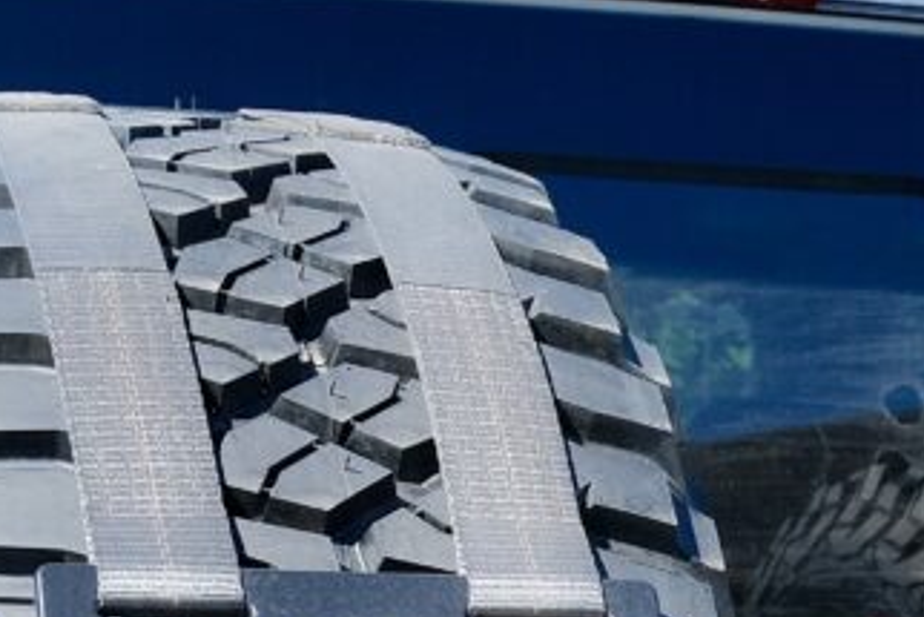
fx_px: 3954
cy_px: 994
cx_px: 1085
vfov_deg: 8.7
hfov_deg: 13.0
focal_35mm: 154
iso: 400
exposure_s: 1/400
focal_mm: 20.9
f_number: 5.6
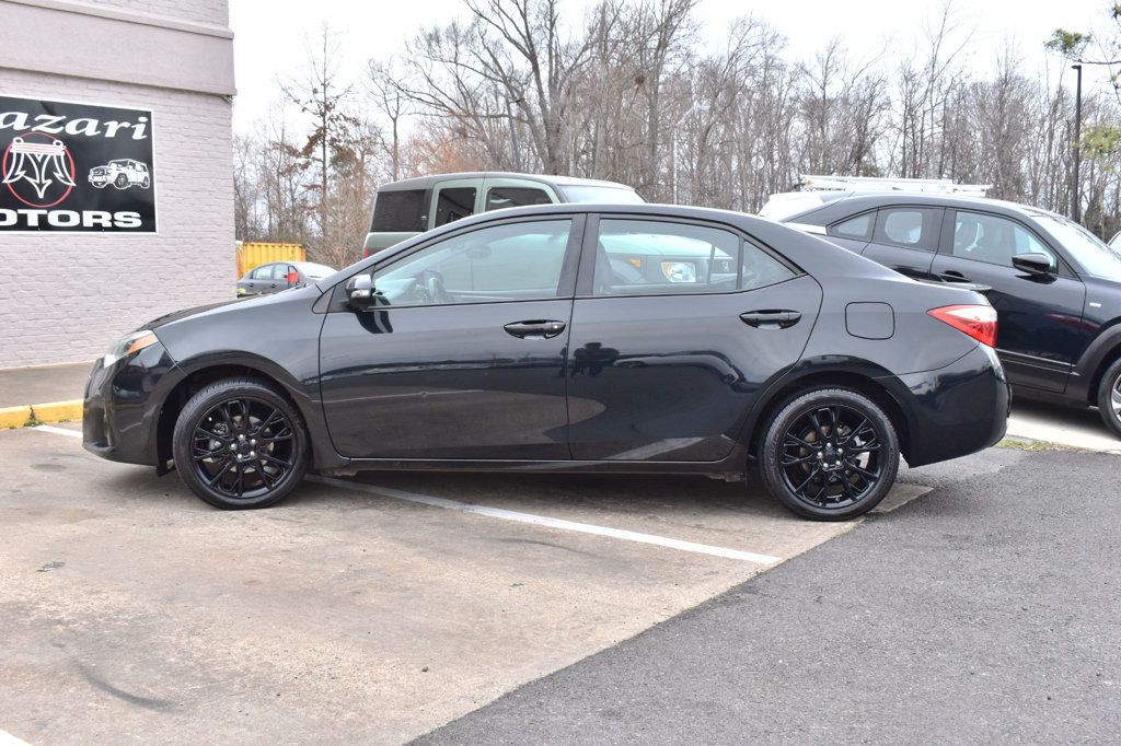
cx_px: 560
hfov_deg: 53.1
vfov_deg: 36.8
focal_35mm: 36
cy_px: 373
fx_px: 1121
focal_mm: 24
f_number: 9
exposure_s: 1/160
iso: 400
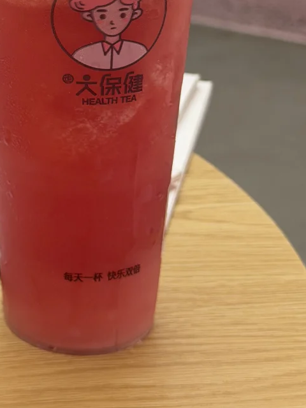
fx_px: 1273
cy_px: -8
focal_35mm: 108
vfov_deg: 17.7
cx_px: -29
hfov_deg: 13.4
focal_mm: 6.76
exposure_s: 1/100
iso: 100
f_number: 1.78
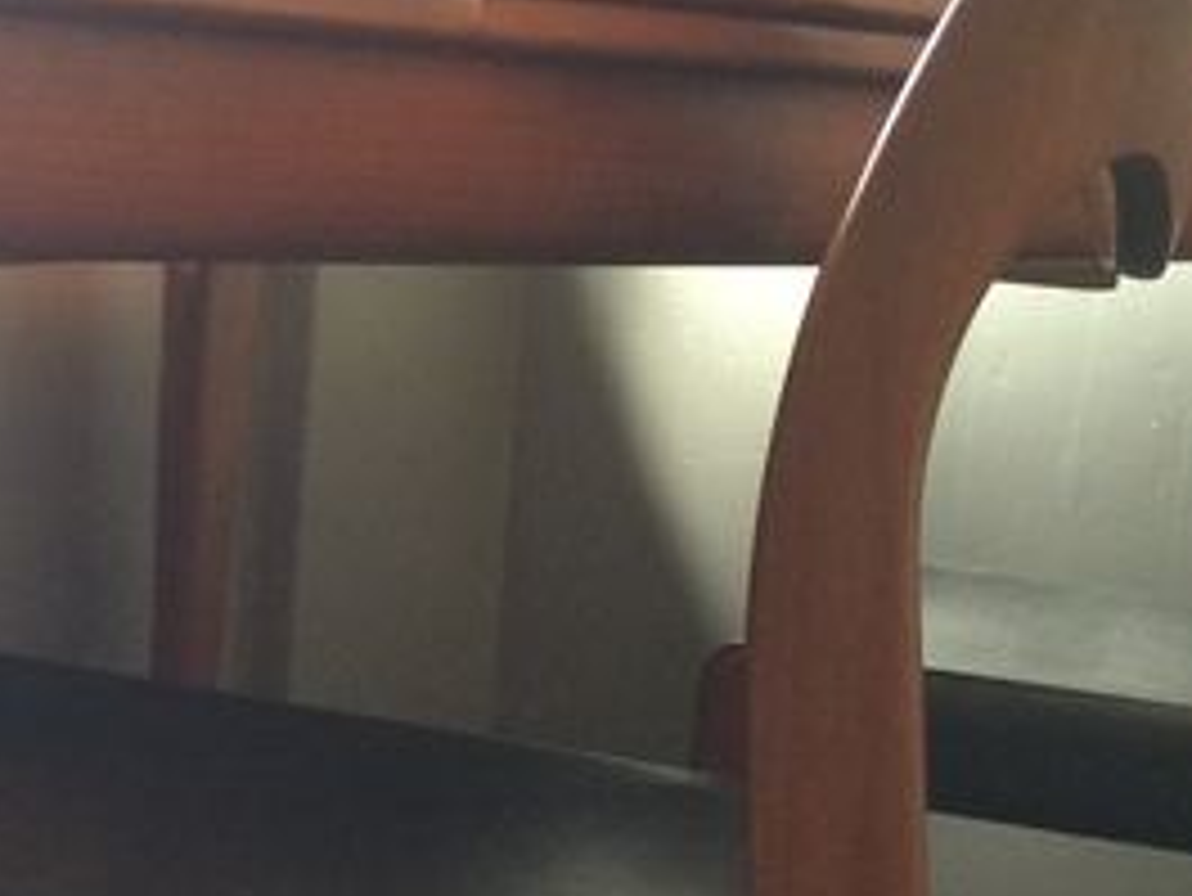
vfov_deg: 14.1
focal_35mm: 102
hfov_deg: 18.6
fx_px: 3514
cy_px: 1083
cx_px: -99
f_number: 2.2
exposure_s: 1/30
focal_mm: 4.12
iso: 50
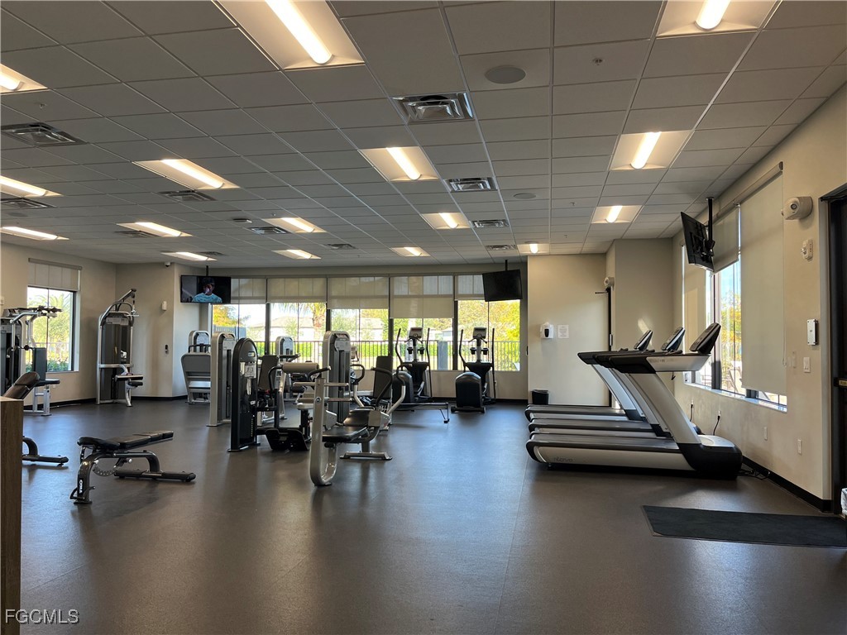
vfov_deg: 53.1
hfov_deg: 67.3
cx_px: 424
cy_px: 318
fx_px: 636
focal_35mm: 26
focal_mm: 5.1
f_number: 1.6
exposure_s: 1/148
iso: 64
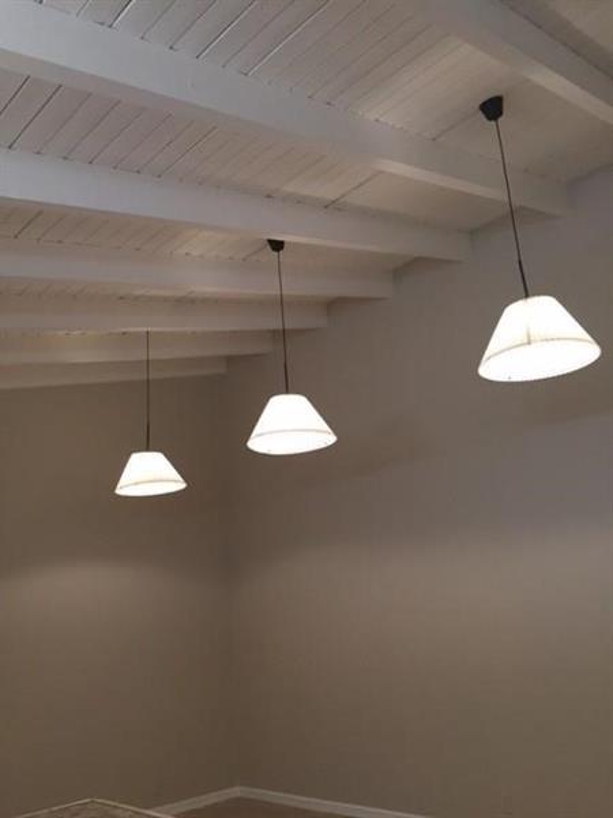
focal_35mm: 29
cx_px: 306
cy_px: 409
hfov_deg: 48.2
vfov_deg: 61.7
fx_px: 685
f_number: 2.2
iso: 100
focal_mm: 4.15
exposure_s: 1/30
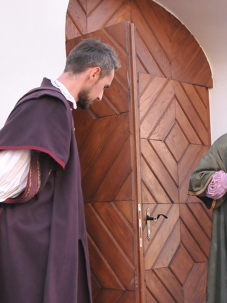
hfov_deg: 20.9
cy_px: 151
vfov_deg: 27.8
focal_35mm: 70
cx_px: 158
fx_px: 612
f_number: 9
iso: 1600
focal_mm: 32
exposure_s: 1/320
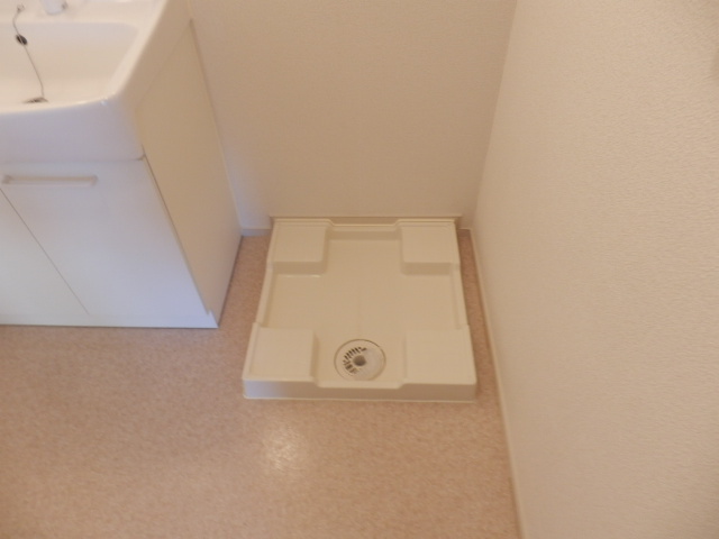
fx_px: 498
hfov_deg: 71.6
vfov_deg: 56.8
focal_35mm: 24
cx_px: 360
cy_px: 270
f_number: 3
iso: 200
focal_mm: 4.2
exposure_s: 1/30
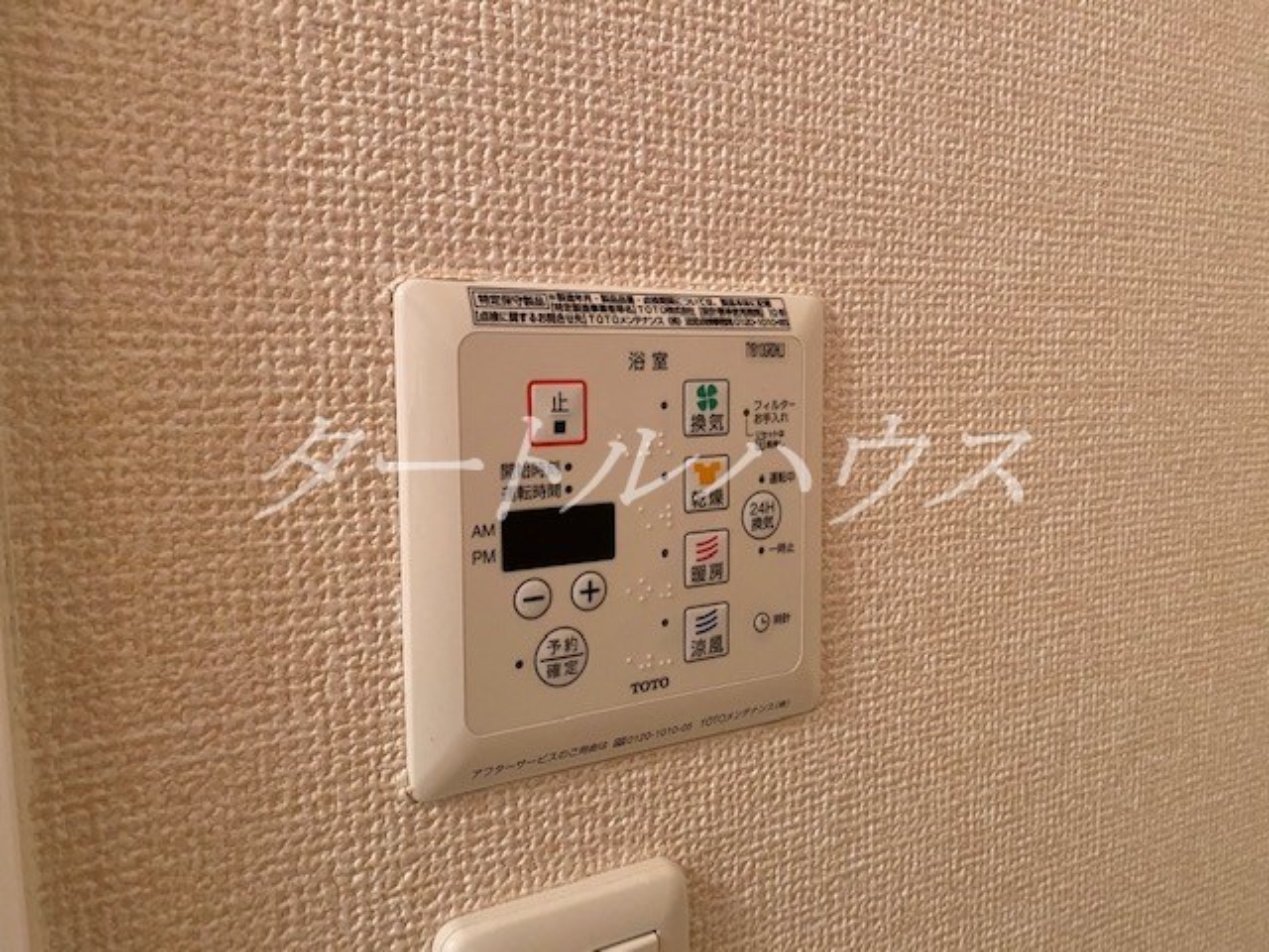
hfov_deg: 67.3
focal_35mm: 26
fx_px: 953
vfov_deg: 53.1
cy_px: 476
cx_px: 634
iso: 250
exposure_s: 1/60
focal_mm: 4.25
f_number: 1.8
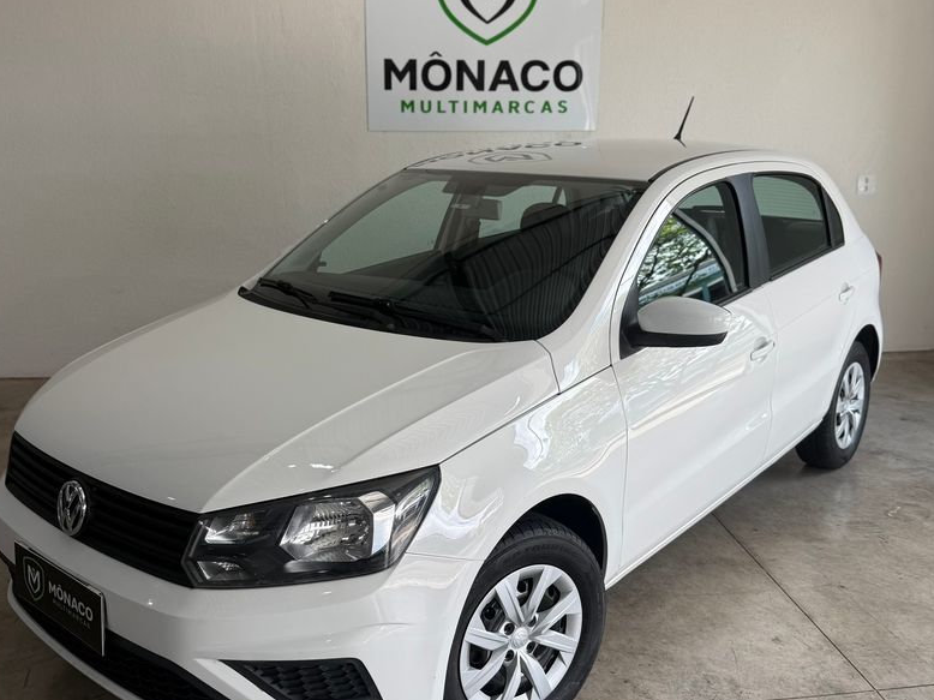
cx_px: 453
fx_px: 674
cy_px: 353
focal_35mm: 25
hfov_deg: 69.4
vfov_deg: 54.9
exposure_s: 1/336
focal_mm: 6.76
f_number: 1.78
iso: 80
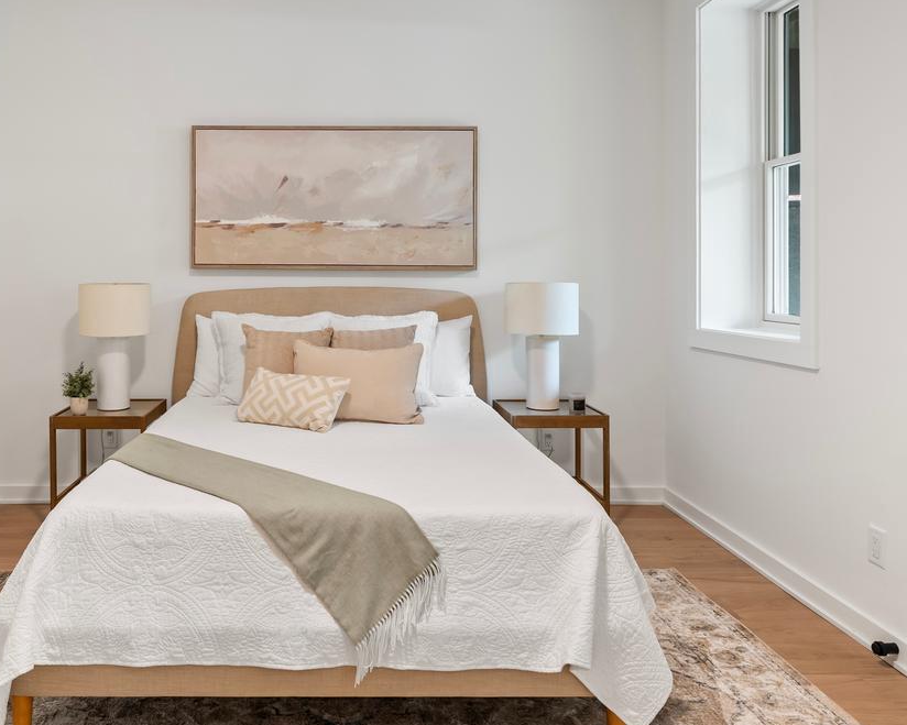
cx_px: 326
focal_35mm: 28
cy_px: 269
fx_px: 752
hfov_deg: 61.2
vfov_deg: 51.0
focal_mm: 12
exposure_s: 1/13
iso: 800
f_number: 4
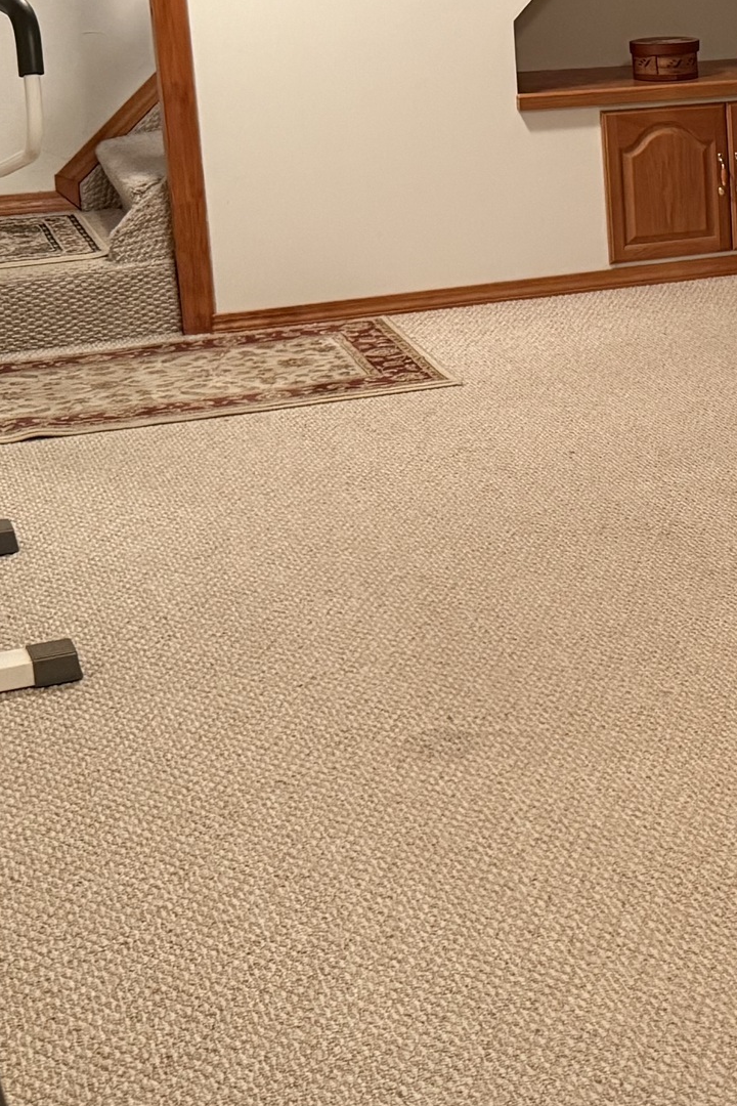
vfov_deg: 27.9
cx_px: 1047
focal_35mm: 71
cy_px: 218
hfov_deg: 17.6
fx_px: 2180
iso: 640
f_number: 1.78
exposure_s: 1/60
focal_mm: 6.76
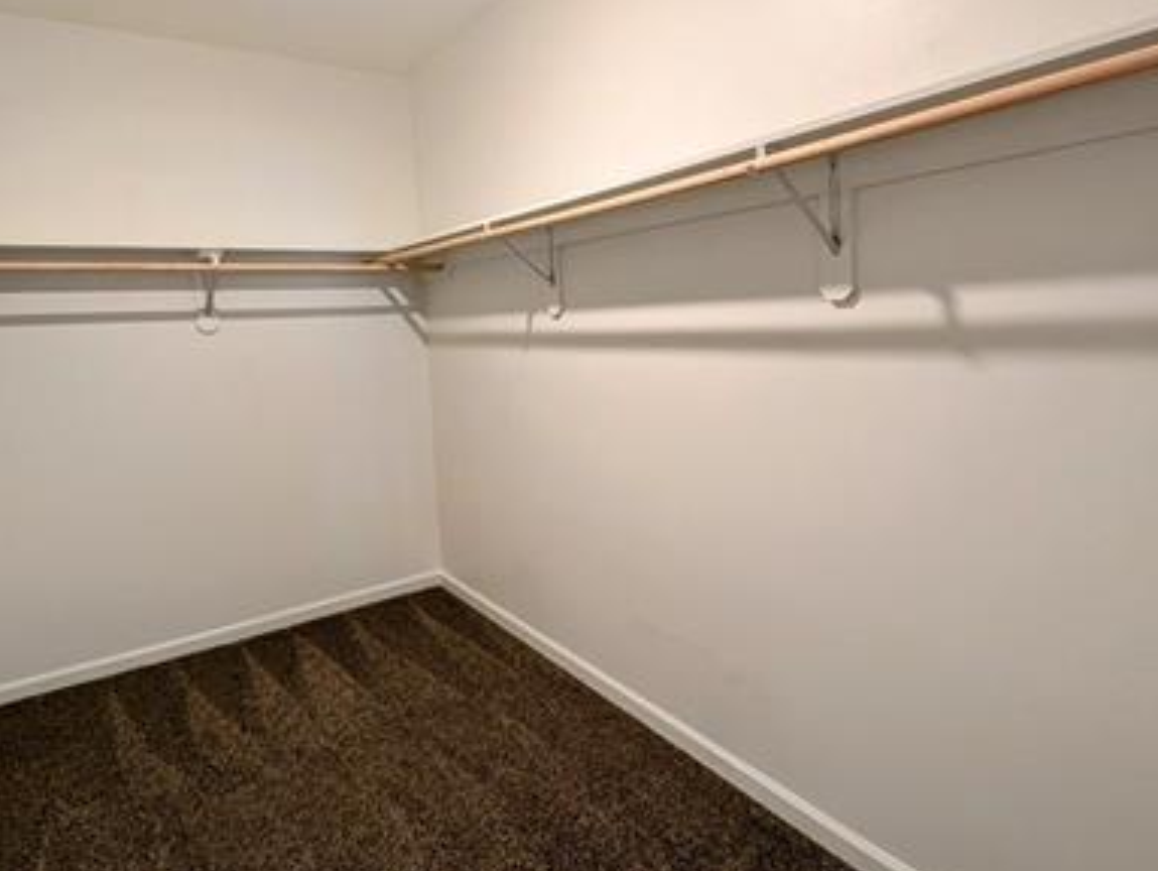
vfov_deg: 65.8
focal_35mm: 20
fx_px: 670
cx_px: 574
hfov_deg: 81.7
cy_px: 381
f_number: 1.95
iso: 159
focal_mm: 2.23
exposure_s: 1/24
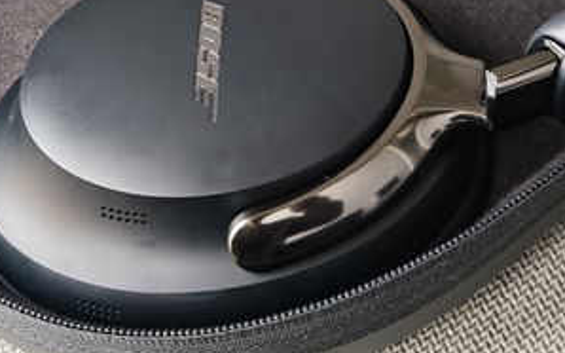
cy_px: -111
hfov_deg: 18.5
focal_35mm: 112
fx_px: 1724
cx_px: 168
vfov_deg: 11.4
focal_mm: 8.72
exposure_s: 1/50
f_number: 1.63
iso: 125
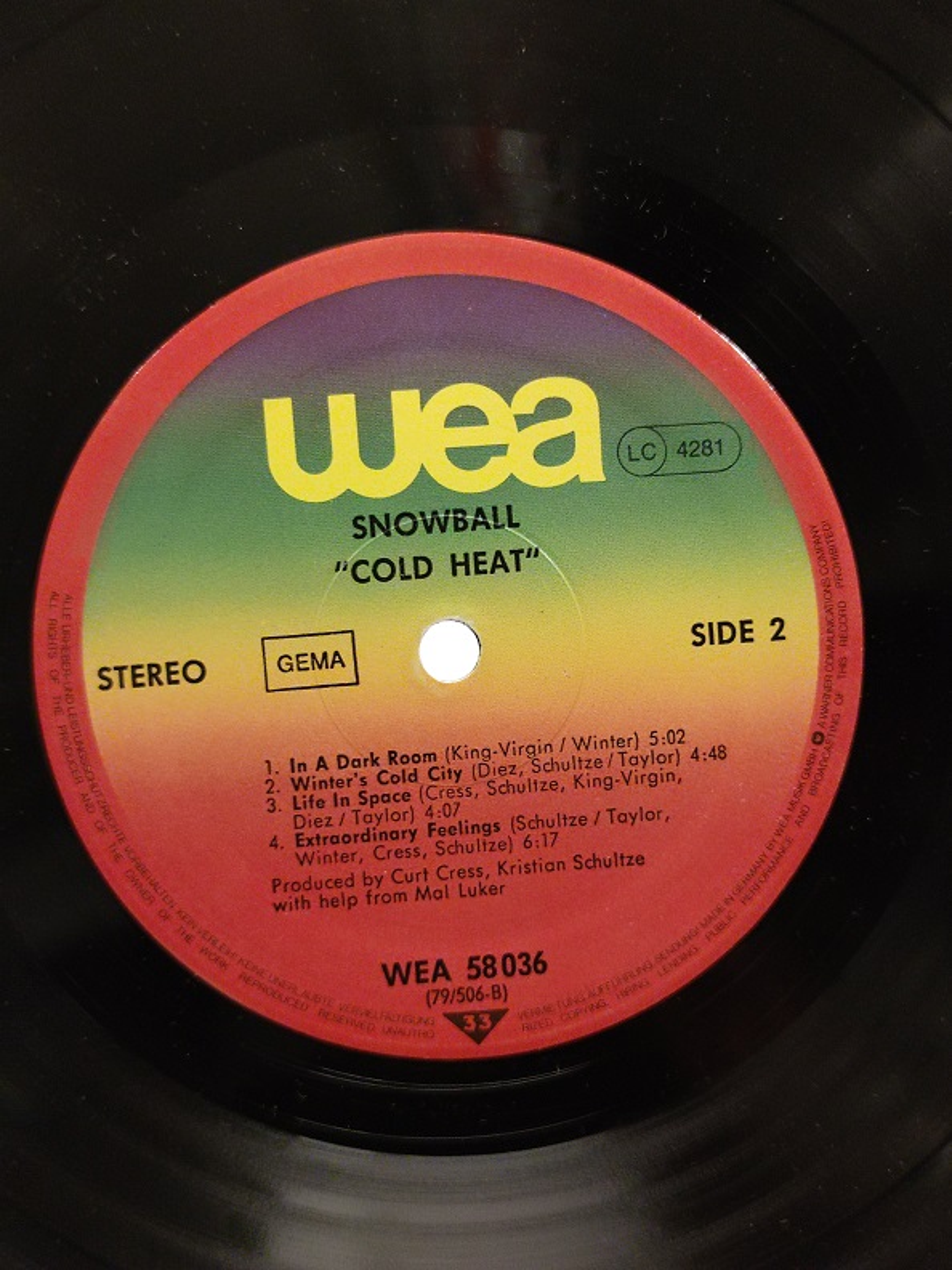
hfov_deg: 30.3
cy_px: 635
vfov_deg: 39.7
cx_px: 476
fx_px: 1760
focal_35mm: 48
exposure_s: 1/60
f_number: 1.69
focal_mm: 6.72
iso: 777
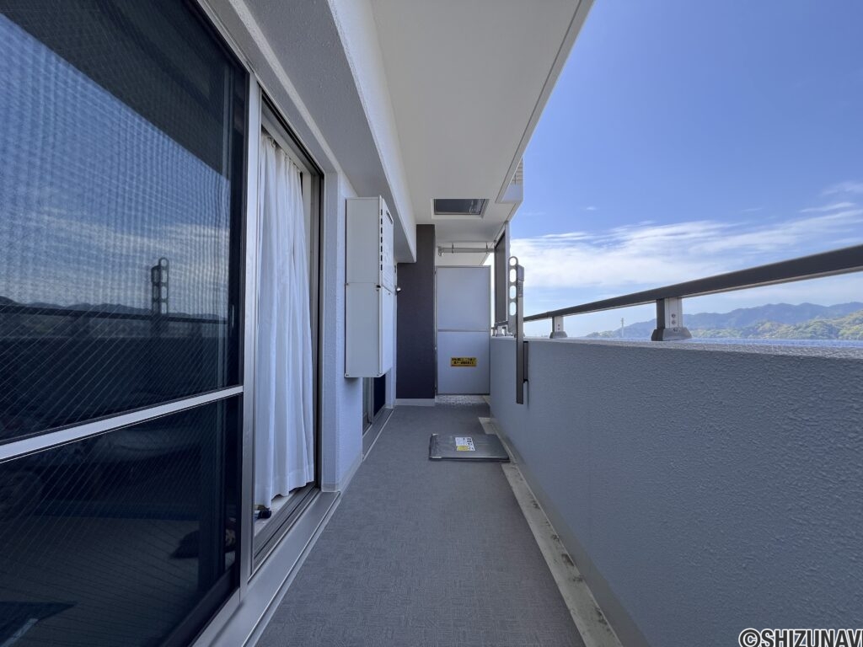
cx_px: 432
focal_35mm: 13
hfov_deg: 106.2
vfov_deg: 89.9
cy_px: 324
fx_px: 324
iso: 32
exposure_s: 1/550
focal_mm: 1.57
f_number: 1.8
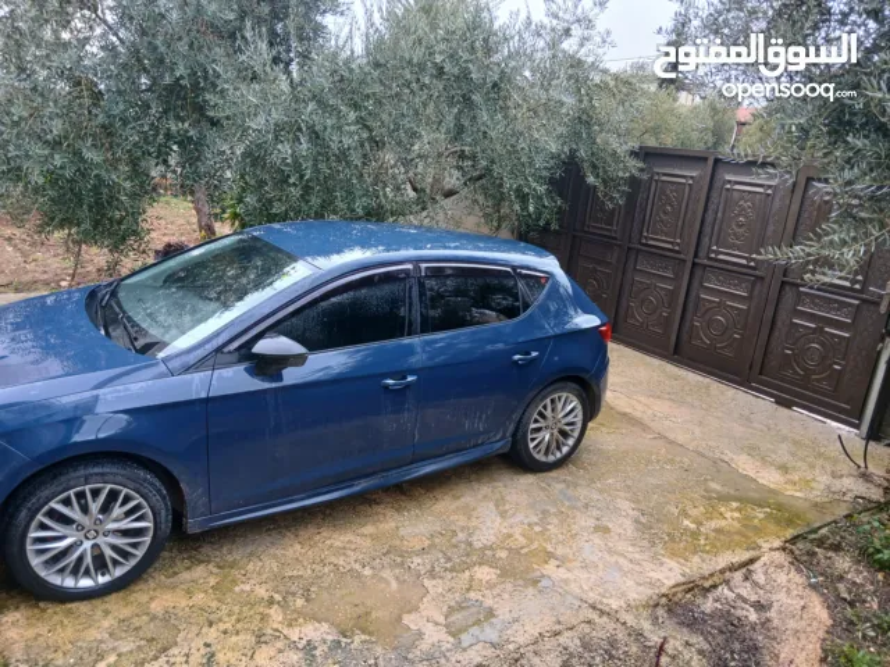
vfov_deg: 53.1
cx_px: 445
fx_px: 668
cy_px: 334
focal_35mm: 26
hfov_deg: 67.3
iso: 50
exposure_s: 1/50
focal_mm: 3.98
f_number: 1.8
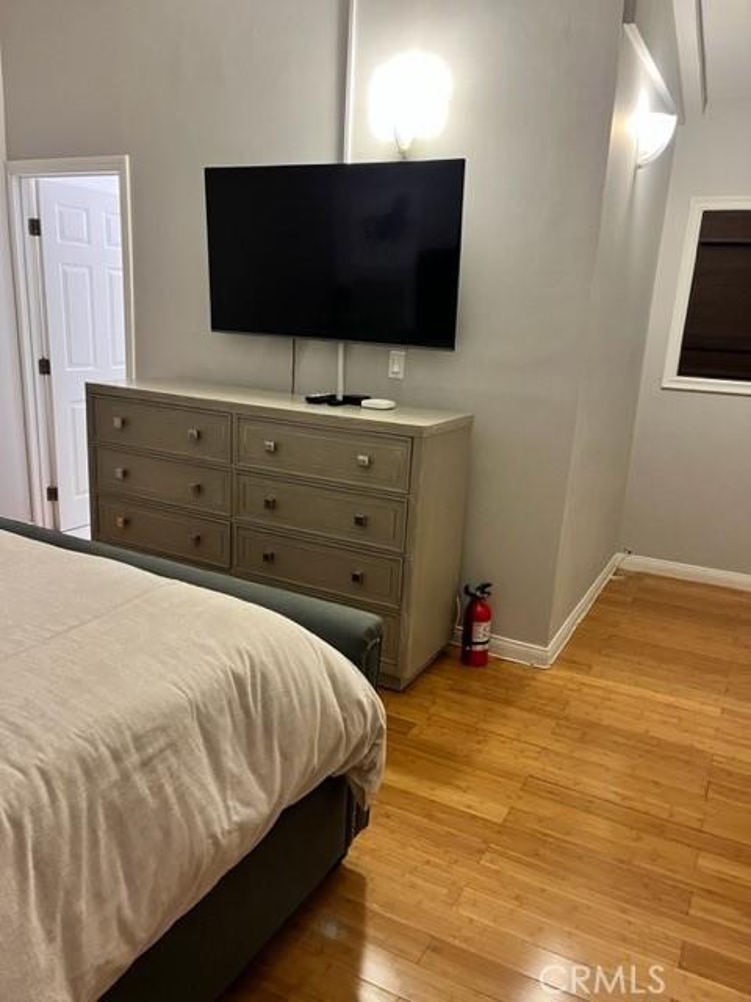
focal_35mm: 26
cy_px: 501
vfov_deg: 67.3
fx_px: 752
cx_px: 376
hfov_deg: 53.1
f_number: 1.6
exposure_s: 1/40
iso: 400
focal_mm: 5.1
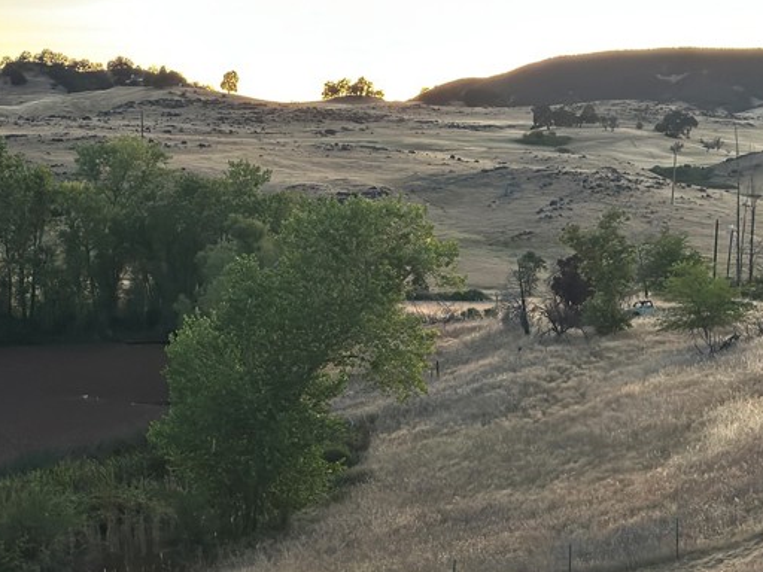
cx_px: 326
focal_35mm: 60
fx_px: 1323
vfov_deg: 24.4
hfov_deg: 32.1
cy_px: 301
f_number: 1.78
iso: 800
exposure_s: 1/30
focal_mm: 6.86
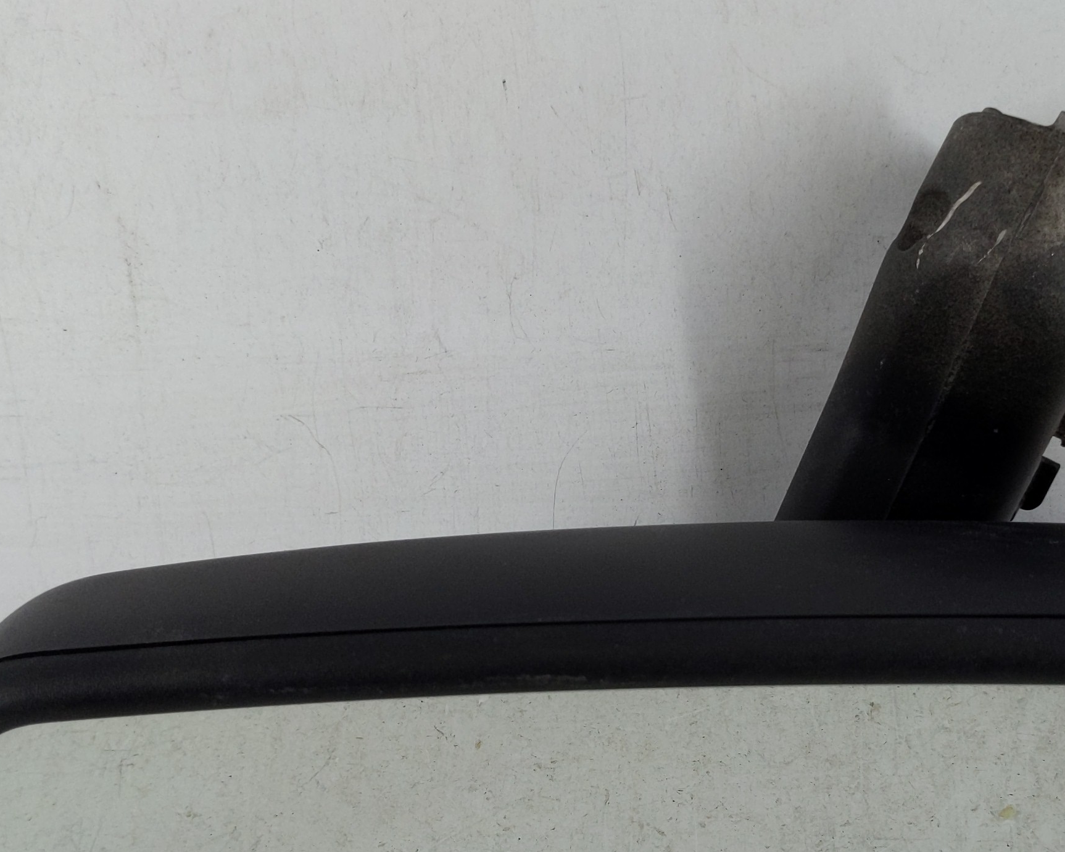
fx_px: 1797
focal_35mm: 57
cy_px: 587
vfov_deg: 26.5
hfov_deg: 32.5
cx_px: 776
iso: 57
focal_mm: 4.38
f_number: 1.73
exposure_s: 1/110
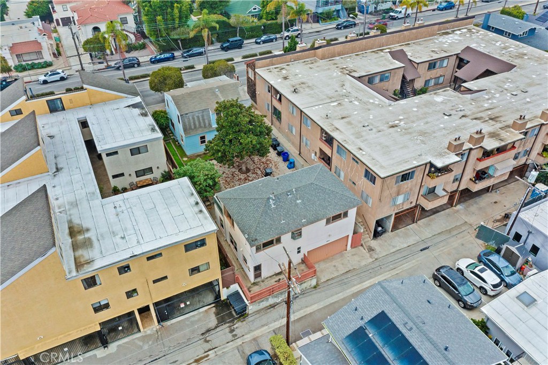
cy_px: 182
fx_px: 426
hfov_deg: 65.5
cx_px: 274
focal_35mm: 28
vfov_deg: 46.4
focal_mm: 10.26
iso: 400
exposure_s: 1/25
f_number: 8
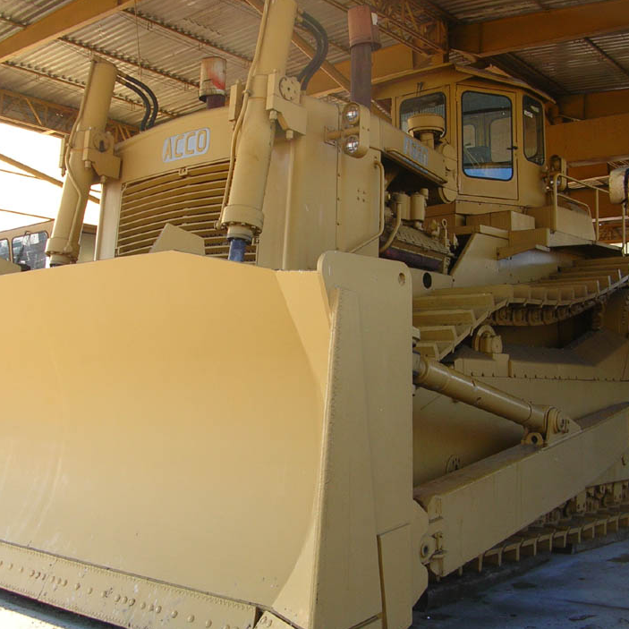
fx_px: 925
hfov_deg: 37.6
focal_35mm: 45
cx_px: 313
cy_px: 318
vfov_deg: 37.6
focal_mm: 5.8
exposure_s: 1/191
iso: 50
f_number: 2.8
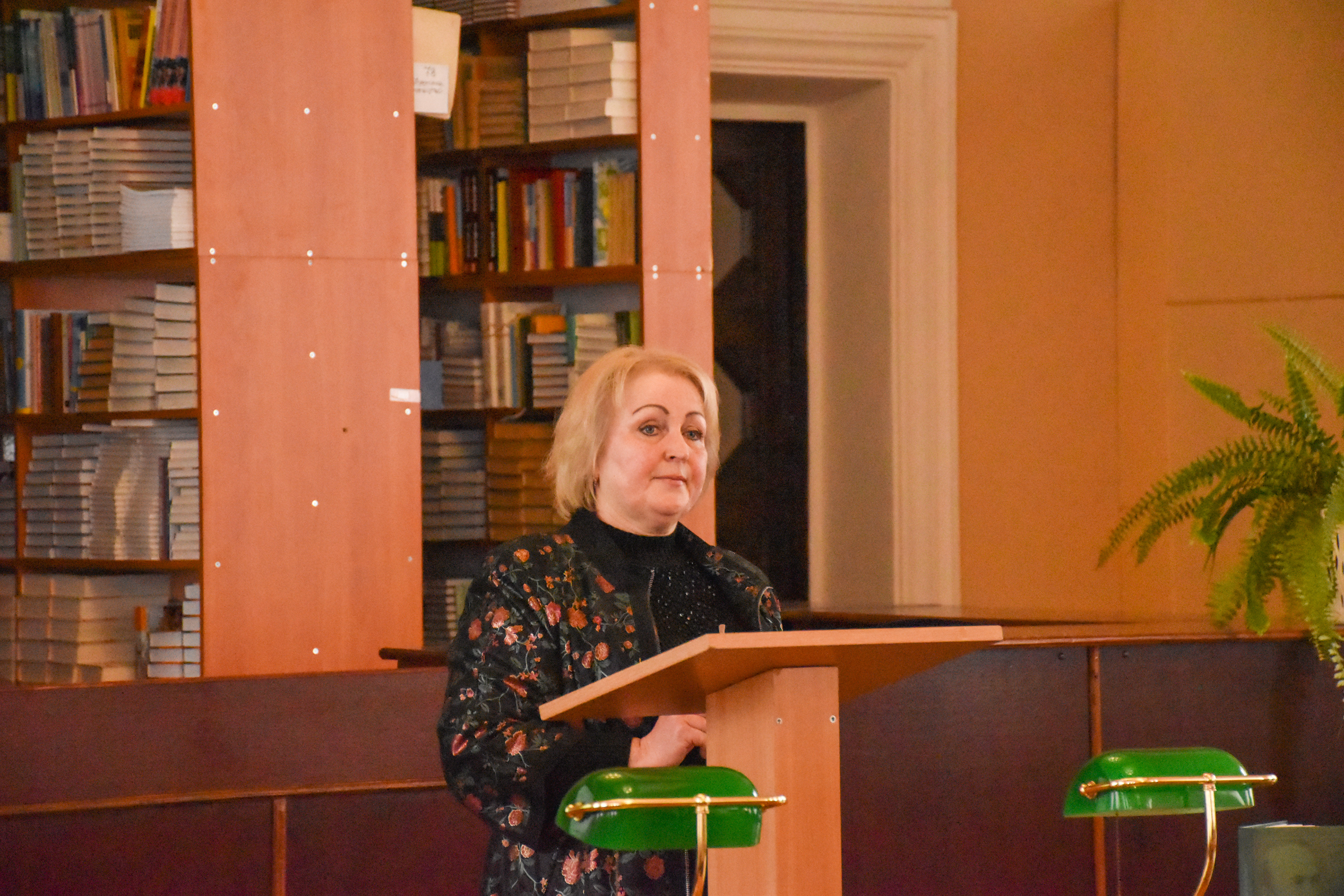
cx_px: 672
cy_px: 448
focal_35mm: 135
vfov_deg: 10.2
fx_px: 5040
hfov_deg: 15.2
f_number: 5.3
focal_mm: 90
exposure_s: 1/500
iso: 6400
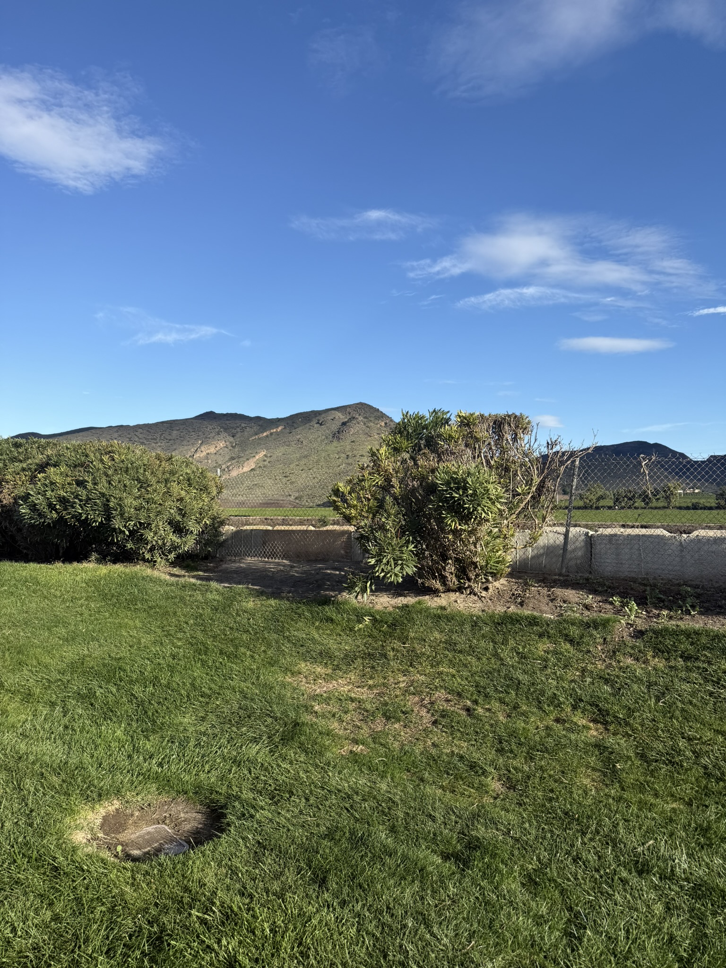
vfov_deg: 71.6
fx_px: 671
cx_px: 363
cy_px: 484
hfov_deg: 56.8
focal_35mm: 24
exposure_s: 1/3425
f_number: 1.78
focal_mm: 6.76
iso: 80
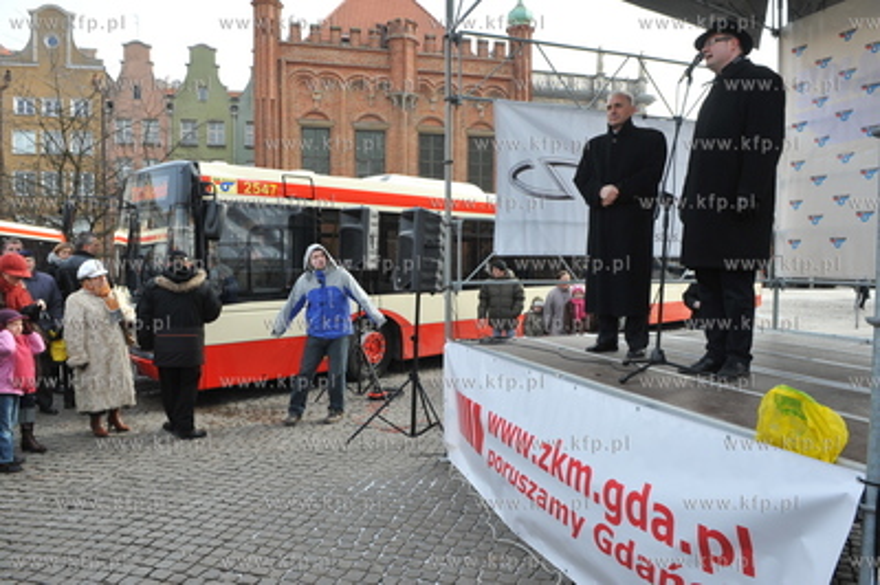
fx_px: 586
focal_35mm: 24
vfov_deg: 53.1
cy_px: 292
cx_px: 440
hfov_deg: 73.8
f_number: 10
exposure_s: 1/250
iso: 640
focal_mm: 24
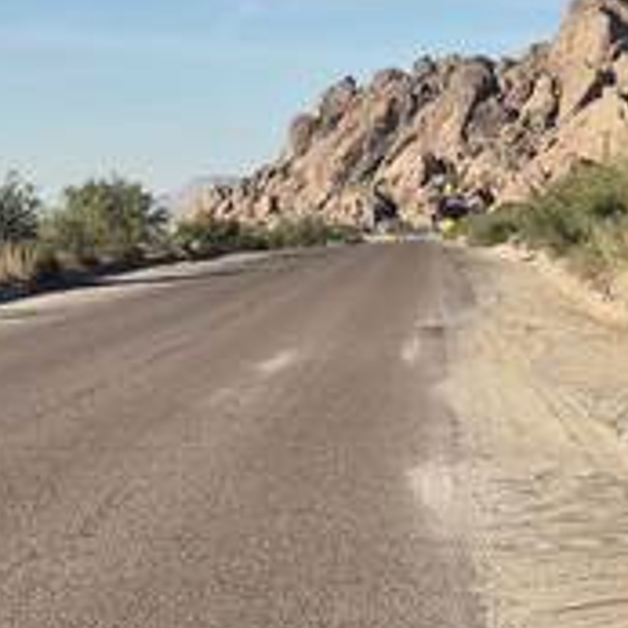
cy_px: 243
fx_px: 3079
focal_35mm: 150
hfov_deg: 11.5
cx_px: -80
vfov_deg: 11.6
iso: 25
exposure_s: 1/1740
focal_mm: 5.4
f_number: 1.8
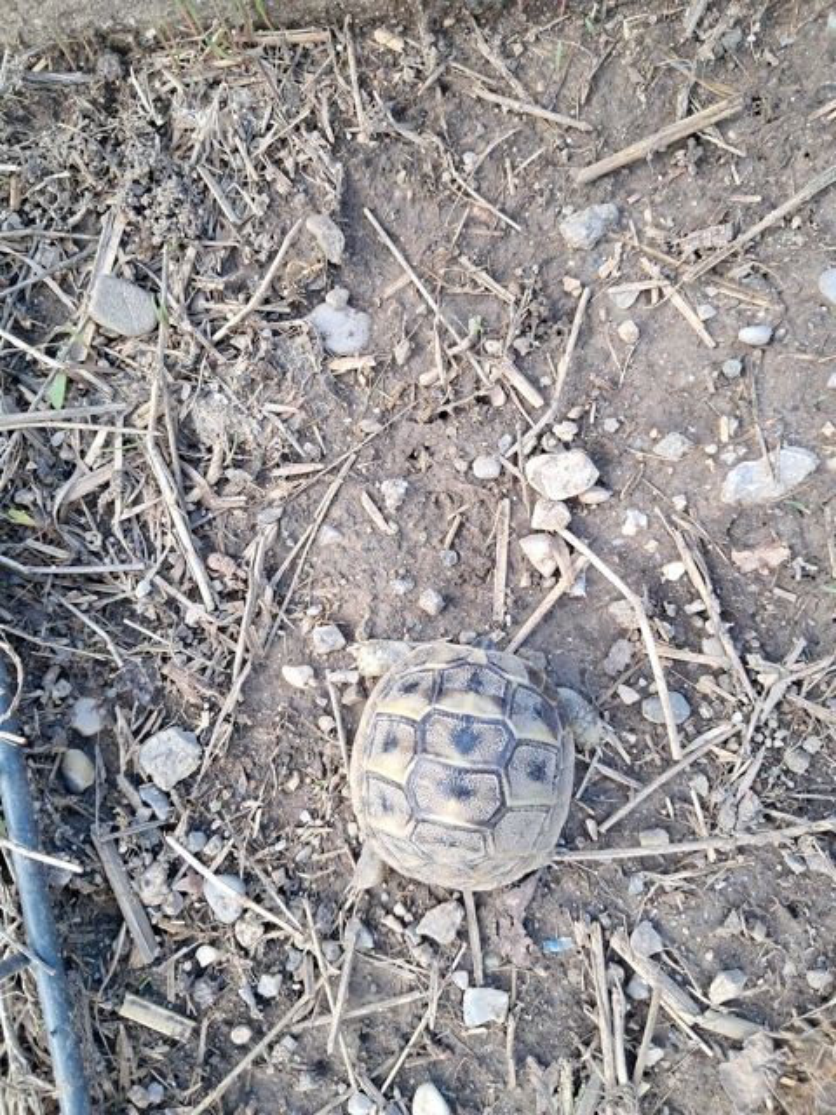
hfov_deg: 51.4
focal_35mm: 27
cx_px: 418
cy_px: 558
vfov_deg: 65.3
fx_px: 869
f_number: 1.8
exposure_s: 1/50
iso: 50
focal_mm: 4
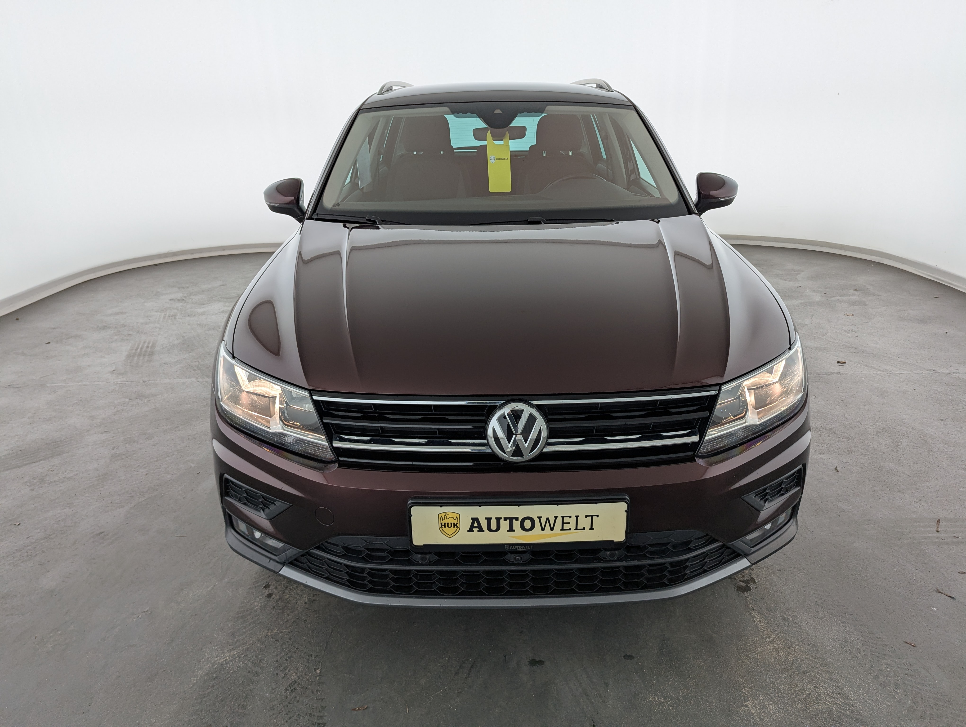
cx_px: 483
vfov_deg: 56.9
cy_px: 364
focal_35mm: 24
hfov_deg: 71.5
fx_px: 671
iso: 44
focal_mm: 6.81
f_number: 1.85
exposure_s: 1/189
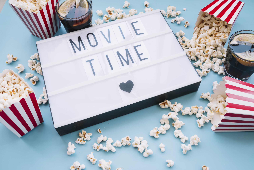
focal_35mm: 38
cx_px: 127
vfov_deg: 35.1
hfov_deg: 50.7
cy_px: 85
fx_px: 268
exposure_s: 1/2.5
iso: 100
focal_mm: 38
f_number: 16
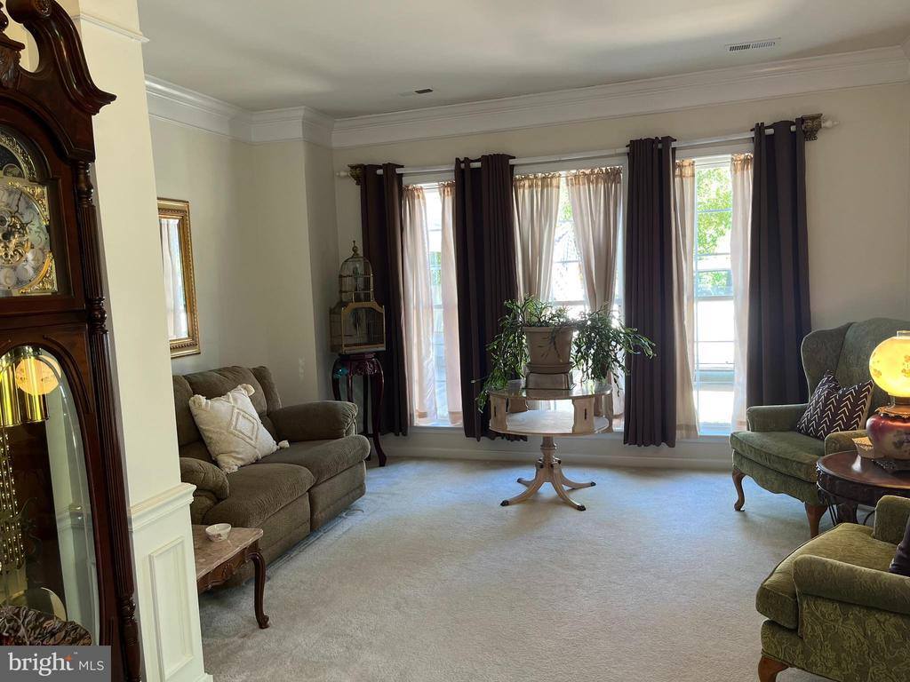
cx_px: 455
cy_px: 341
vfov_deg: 53.1
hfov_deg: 67.3
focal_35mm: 26
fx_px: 683
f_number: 1.6
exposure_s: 1/60
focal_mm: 5.1
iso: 80
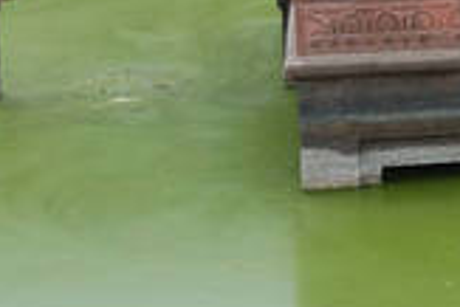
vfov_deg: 11.2
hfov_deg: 16.1
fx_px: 1484
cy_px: -208
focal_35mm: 116
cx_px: 689
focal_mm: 18
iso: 100
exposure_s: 1/125
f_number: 5.6
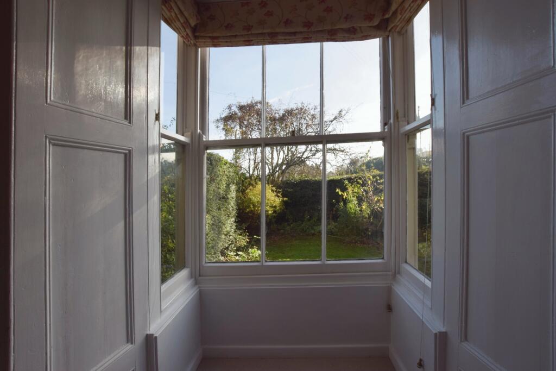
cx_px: 278
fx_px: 232
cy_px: 186
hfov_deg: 100.4
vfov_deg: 77.3
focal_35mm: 15
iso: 220
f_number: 8
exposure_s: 1/250
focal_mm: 10
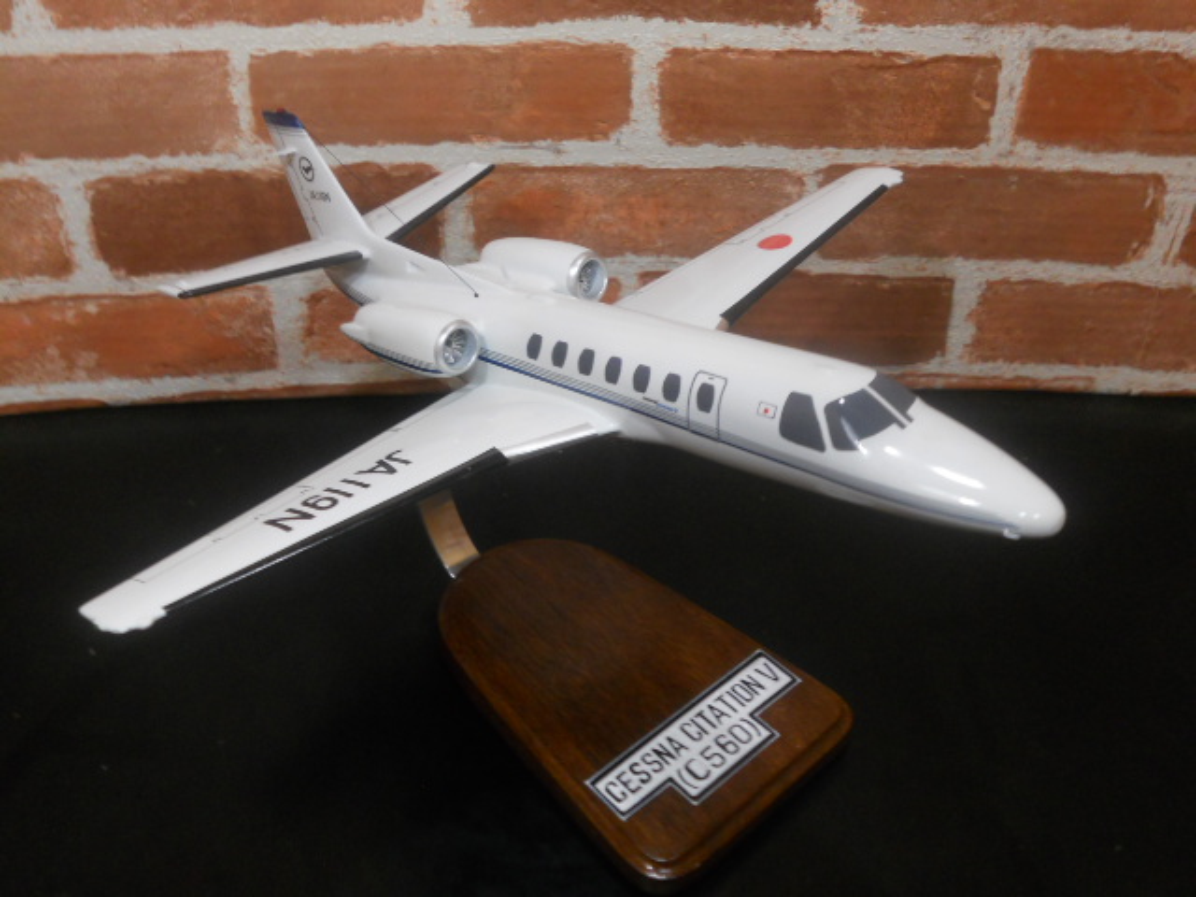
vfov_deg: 37.7
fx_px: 1313
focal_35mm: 38
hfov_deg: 49.0
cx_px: 598
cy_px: 448
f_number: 3.9
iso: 250
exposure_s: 1/30
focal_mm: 6.9
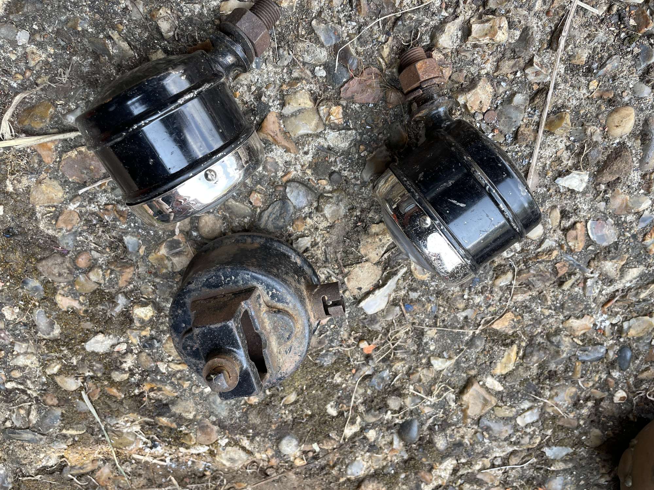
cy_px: 245
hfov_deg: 67.3
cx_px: 327
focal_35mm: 26
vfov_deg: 53.1
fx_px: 491
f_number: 1.6
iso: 32
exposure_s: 1/204
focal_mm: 4.2
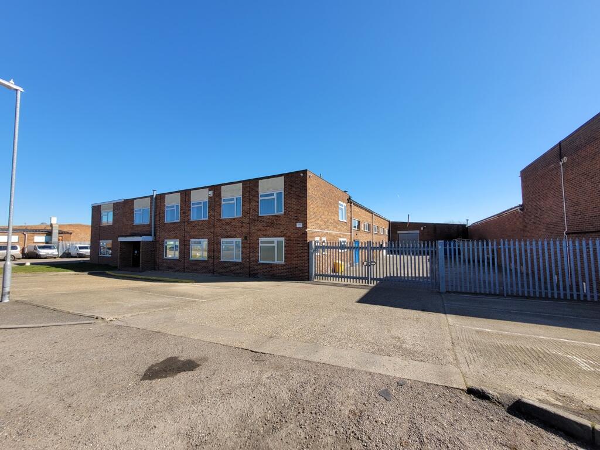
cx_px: 300
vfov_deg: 89.9
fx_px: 225
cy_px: 225
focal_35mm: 13
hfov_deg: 106.2
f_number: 2.2
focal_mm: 1.74
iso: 40
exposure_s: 1/1148
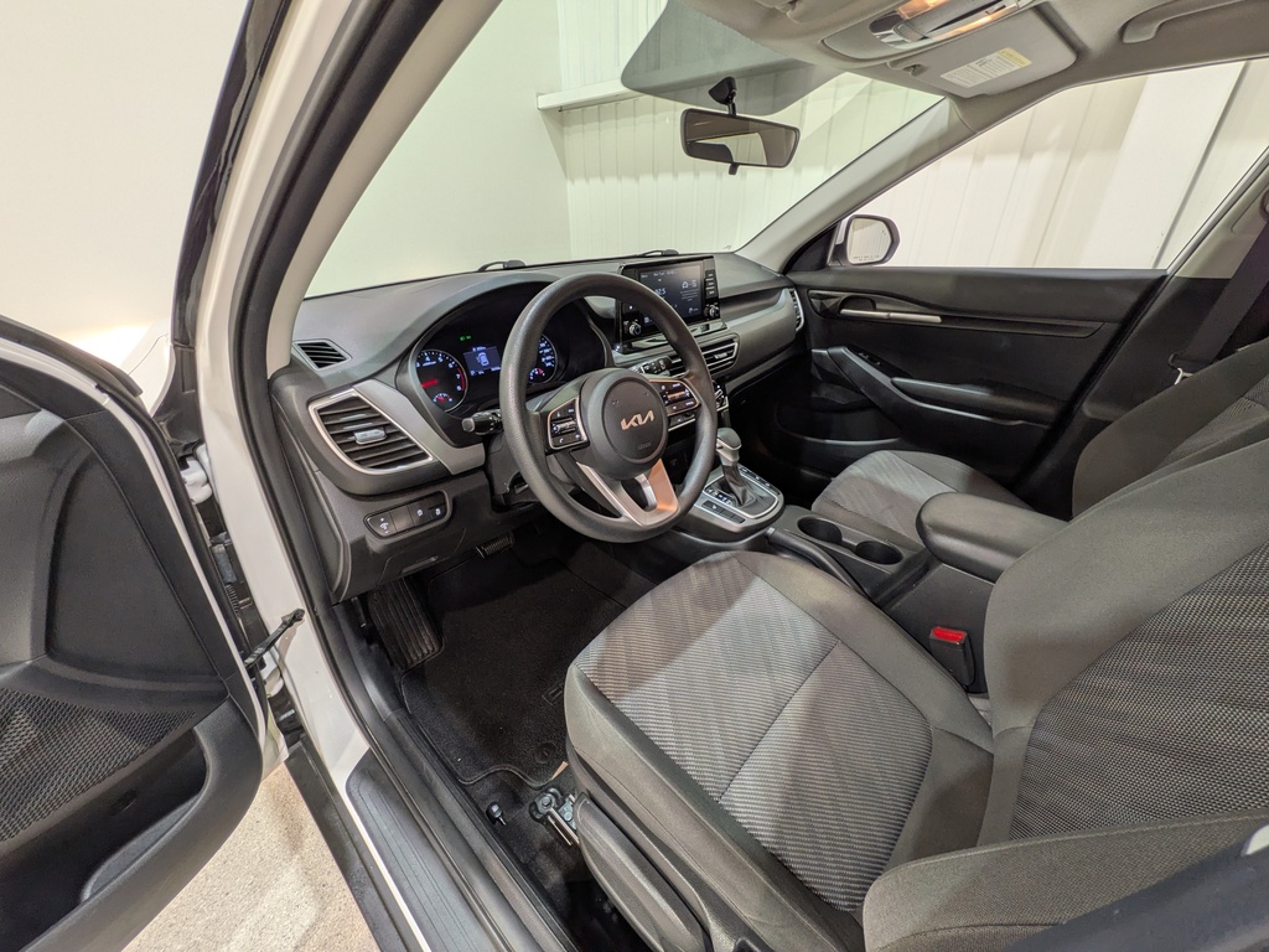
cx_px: 634
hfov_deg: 102.1
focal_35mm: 14
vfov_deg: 85.7
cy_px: 476
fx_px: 513
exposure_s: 1/30
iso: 56
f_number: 2.2
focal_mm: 1.83
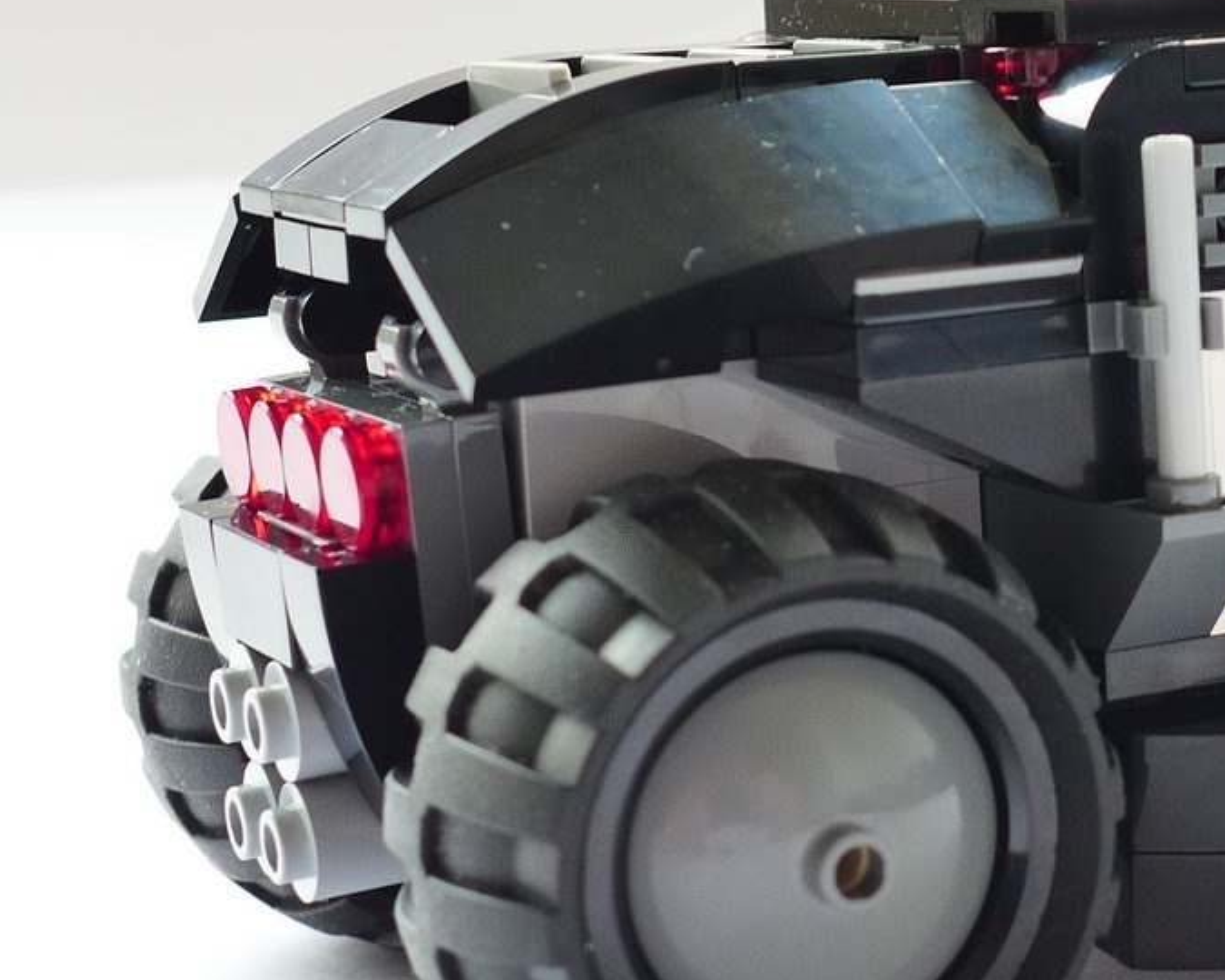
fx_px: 3807
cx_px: 1249
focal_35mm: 105
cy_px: 392
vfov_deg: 14.7
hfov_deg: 17.8
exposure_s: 1/10
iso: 200
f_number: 2.8
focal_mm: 9.8
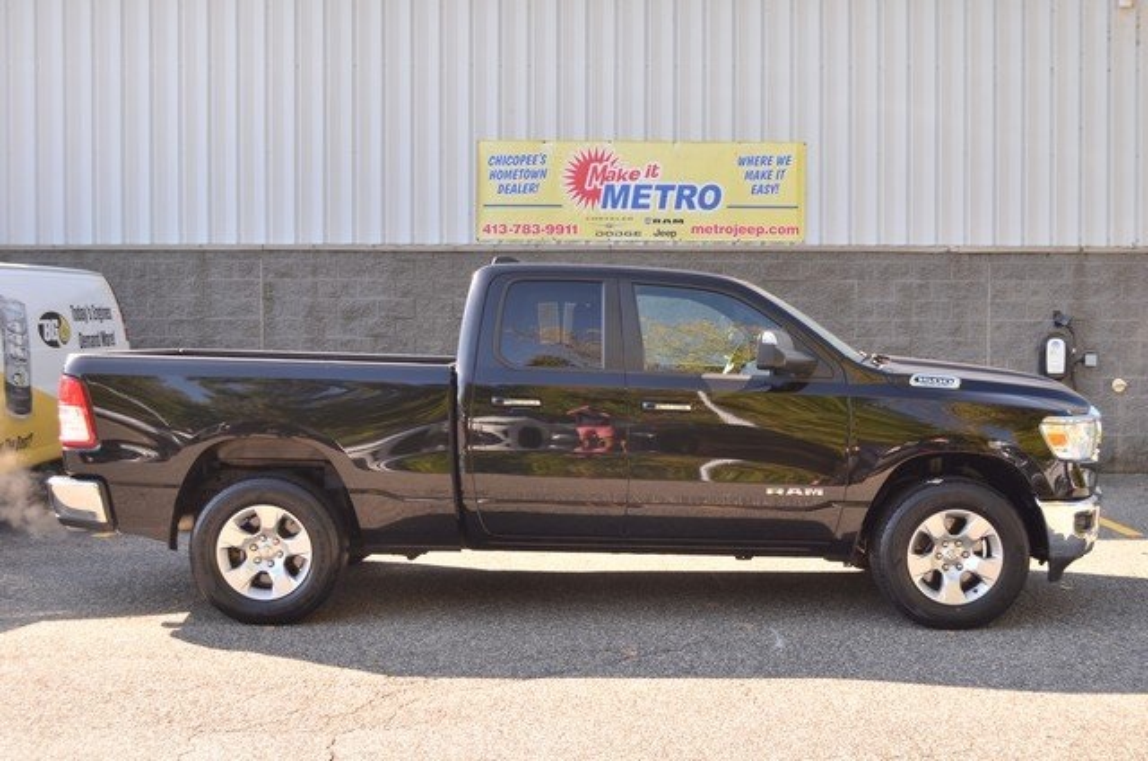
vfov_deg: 34.1
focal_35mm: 39
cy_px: 380
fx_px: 1241
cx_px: 574
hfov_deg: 49.6
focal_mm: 26
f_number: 5.6
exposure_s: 1/125
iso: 200
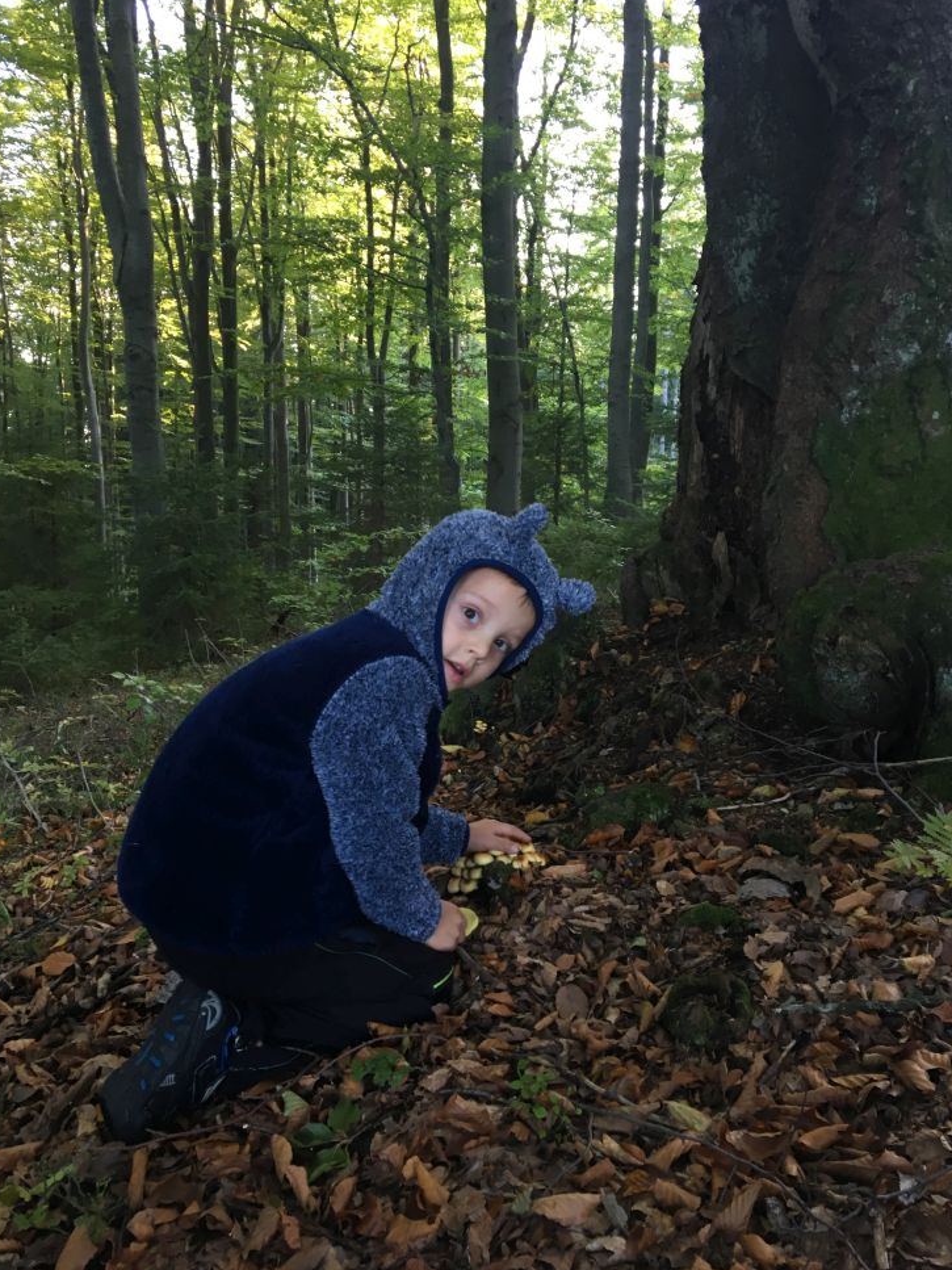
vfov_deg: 60.0
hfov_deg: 46.8
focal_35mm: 30
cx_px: 479
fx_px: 1100
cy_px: 645
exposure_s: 1/33
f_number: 2.2
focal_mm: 4.15
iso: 80
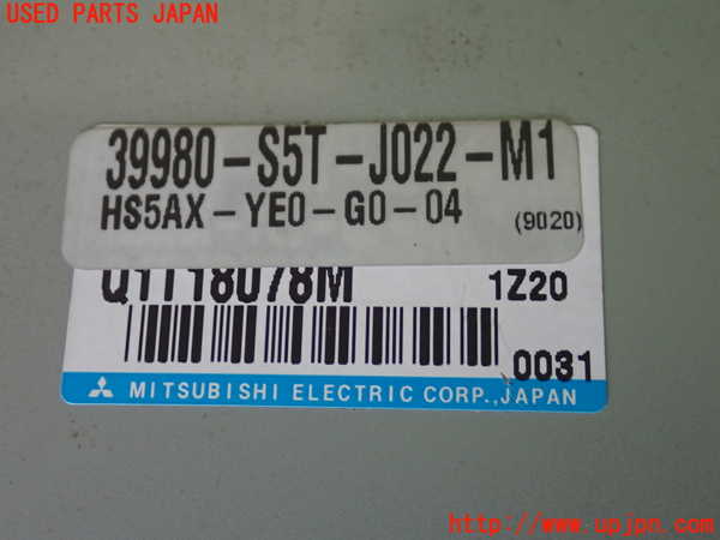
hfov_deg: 33.2
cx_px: 360
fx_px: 1206
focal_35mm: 58
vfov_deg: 25.2
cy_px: 270
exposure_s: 1/60
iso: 400
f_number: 3.5
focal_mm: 10.35
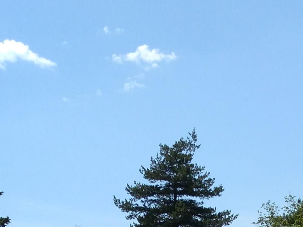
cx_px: 320
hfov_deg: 17.1
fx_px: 980
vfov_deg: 12.4
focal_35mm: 112
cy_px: 370
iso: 100
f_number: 2
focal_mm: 3.54
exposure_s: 1/1339
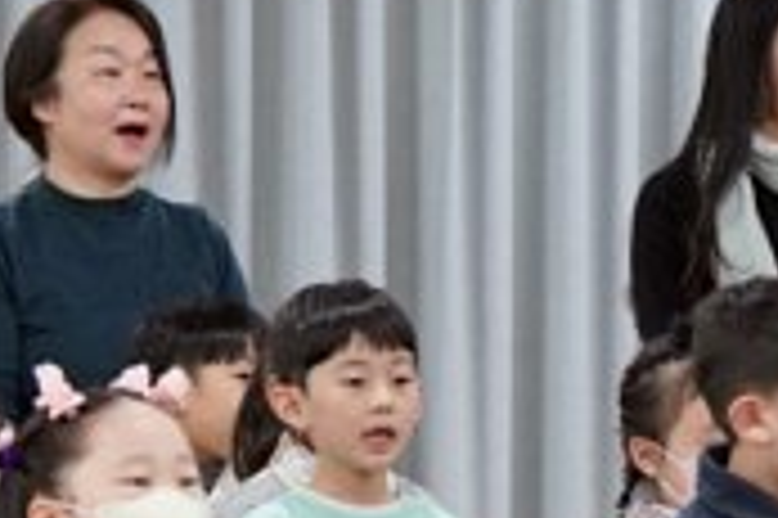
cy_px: 275
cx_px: 971
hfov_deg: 5.6
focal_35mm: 364
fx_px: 7859
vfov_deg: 3.8
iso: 2500
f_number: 4
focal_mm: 70
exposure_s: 1/160
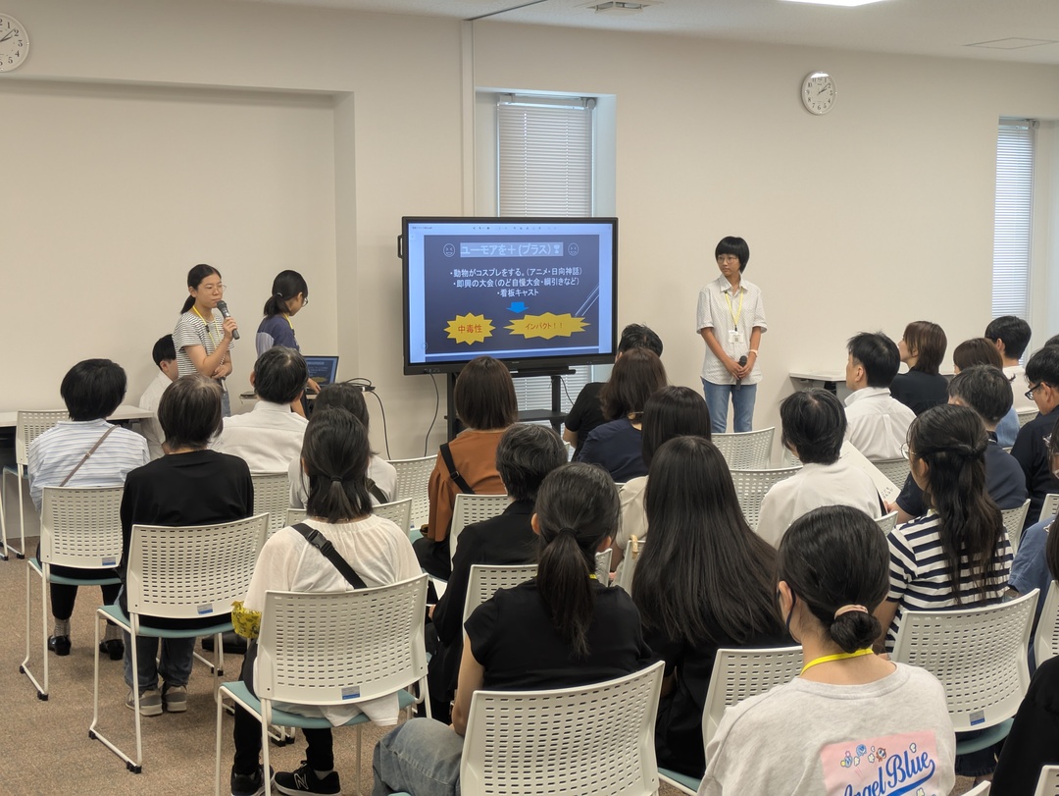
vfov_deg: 28.6
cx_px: 530
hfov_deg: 37.5
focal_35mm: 51
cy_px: 398
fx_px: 1561
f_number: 1.89
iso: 44
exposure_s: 1/40
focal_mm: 5.43
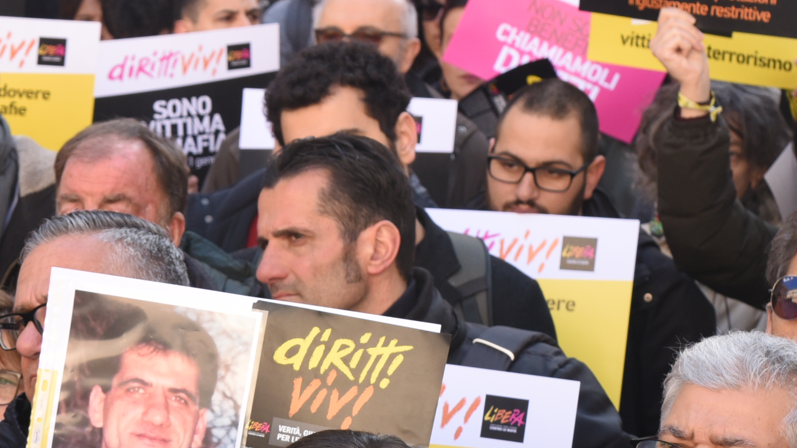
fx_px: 3592
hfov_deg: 12.5
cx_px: 48
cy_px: 498
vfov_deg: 7.1
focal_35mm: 170
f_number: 9
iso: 800
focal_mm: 66
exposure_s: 1/200
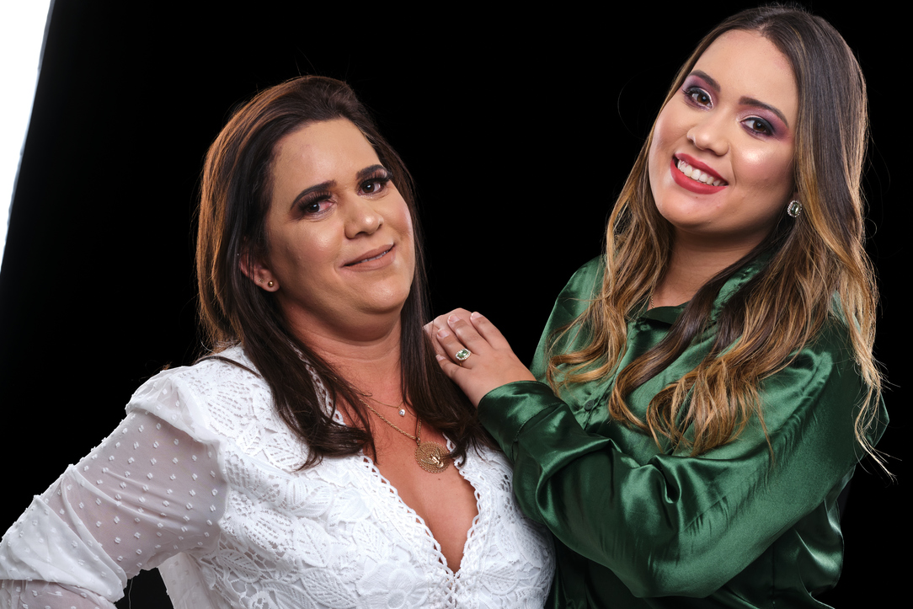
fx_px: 2105
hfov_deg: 24.5
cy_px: 332
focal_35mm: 83
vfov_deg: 16.5
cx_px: 465
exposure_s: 1/160
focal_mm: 50
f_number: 10
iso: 160
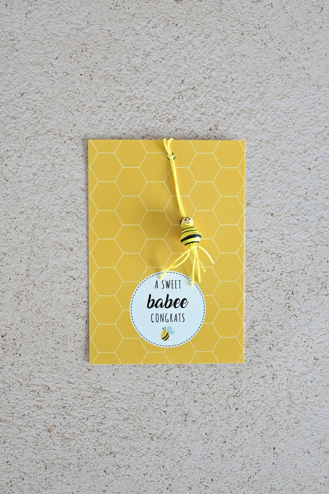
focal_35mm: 44
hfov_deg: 30.9
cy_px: 247
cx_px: 164
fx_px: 596
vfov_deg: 45.0
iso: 800
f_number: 4.8
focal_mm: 29
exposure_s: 1/50
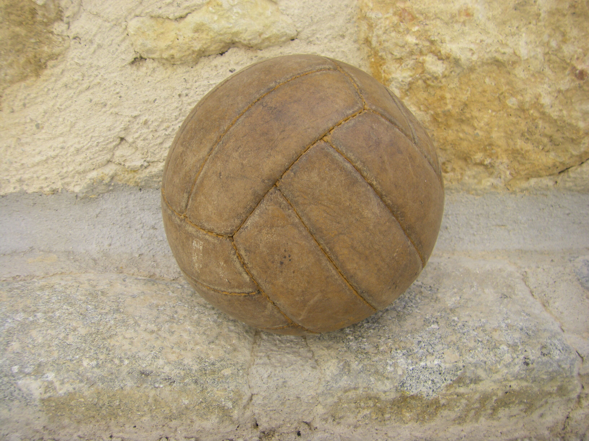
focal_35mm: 38
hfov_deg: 49.0
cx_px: 294
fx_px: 647
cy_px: 220
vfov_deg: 37.7
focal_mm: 6.3
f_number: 3.5
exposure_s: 1/250
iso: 64
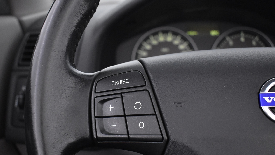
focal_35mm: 49
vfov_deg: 24.5
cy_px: 102
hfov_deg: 42.4
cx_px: 126
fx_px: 354
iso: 2500
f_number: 4
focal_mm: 27
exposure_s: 1/40
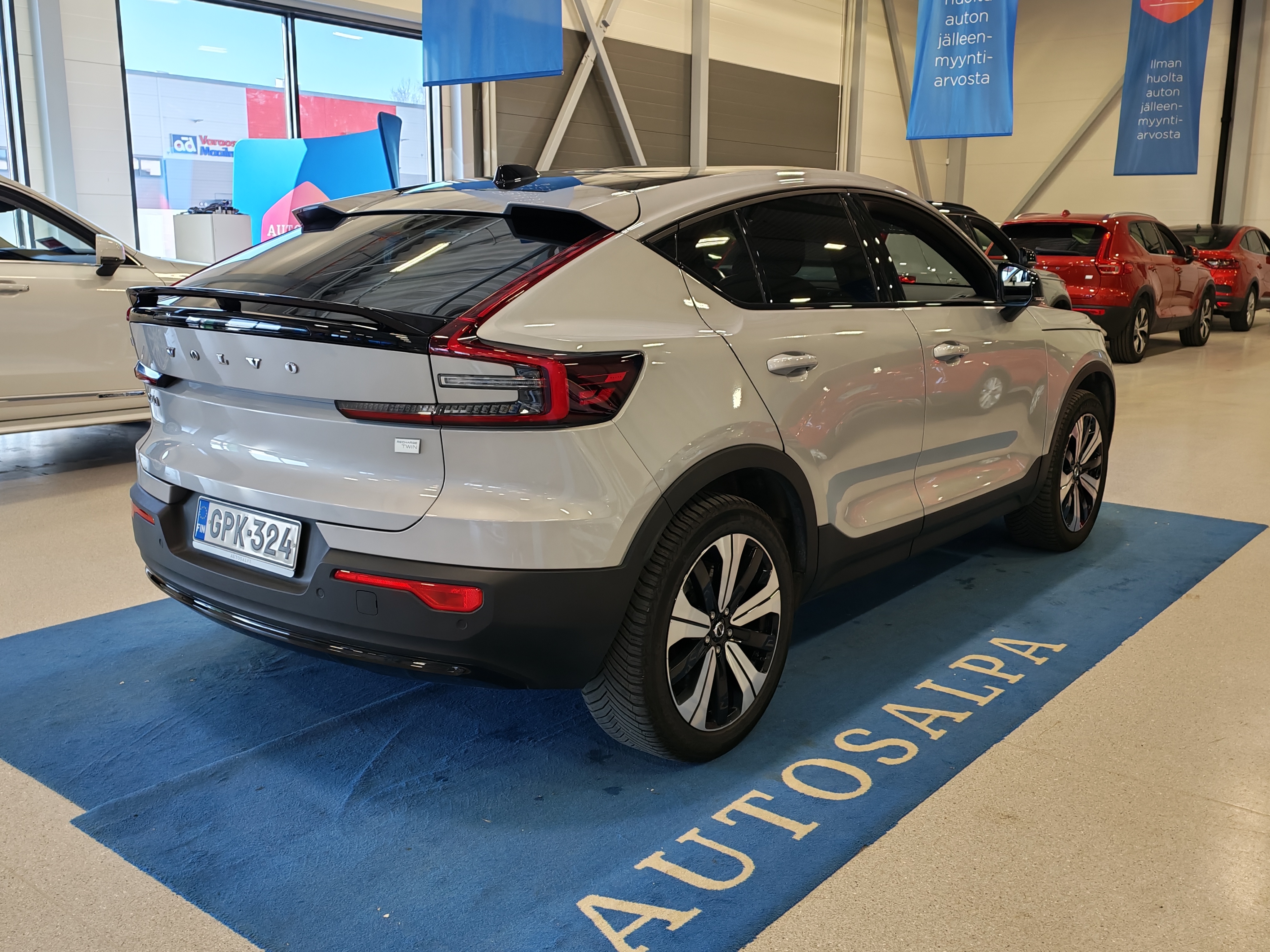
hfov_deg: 55.4
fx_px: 1211
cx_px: 635
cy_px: 476
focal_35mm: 33
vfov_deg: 42.9
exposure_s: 1/100
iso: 100
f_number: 1.9
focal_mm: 6.12
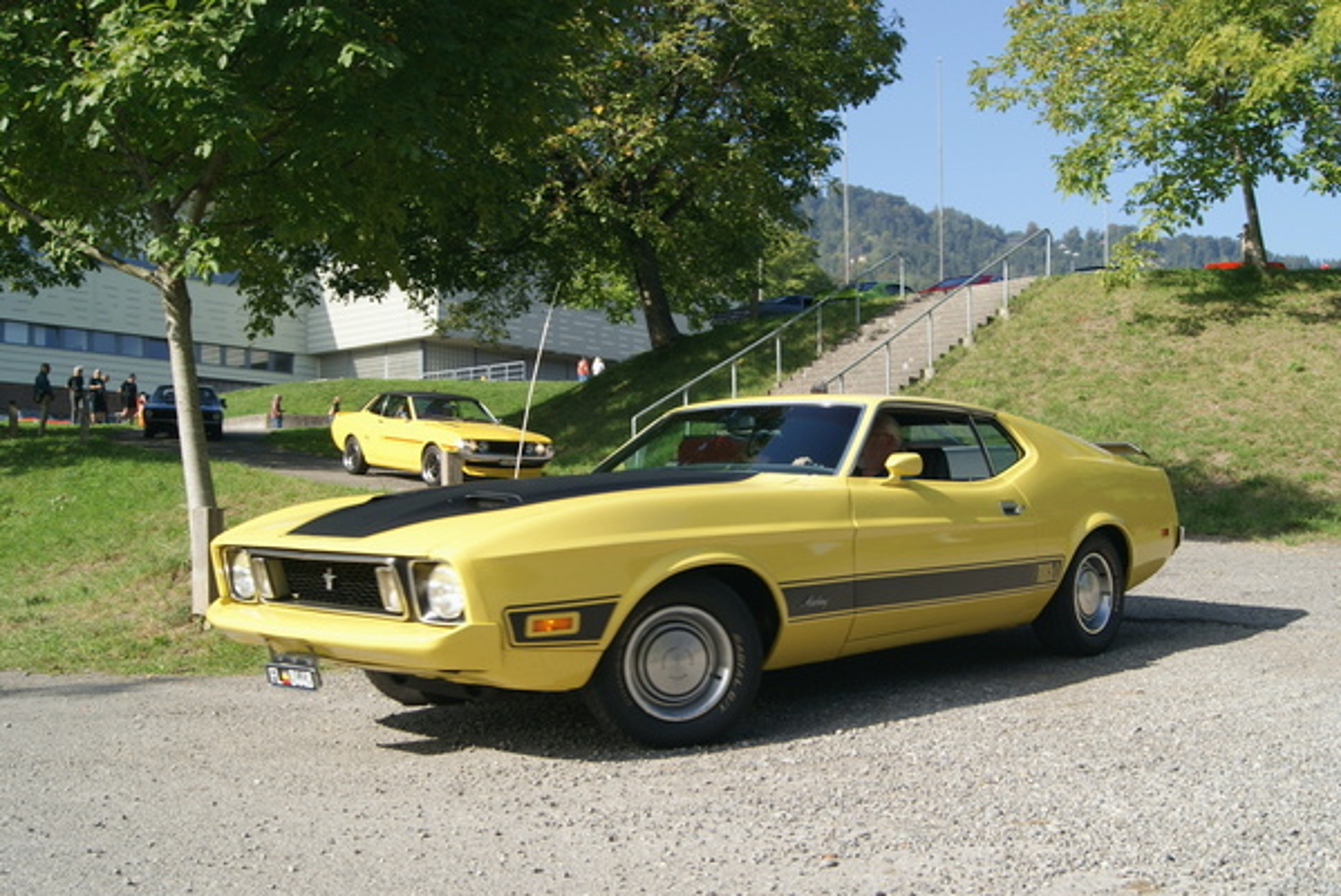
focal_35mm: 36
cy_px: 448
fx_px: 1342
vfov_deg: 36.9
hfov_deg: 53.1
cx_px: 670
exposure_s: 1/80
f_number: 11
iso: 100
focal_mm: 24
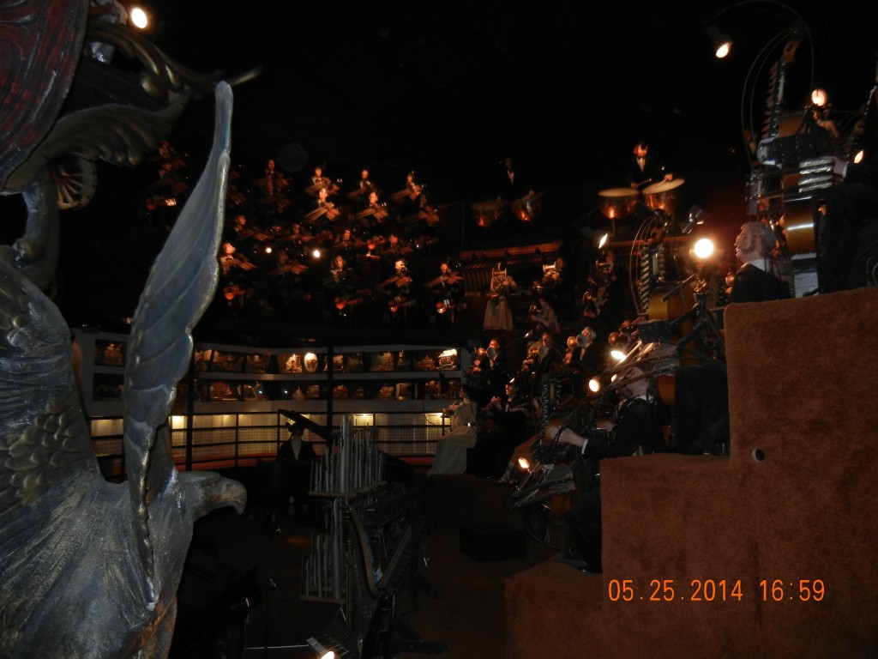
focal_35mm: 30
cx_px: 439
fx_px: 761
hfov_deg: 60.0
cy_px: 330
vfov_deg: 46.8
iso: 400
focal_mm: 5.4
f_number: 3.5
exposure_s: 1/30
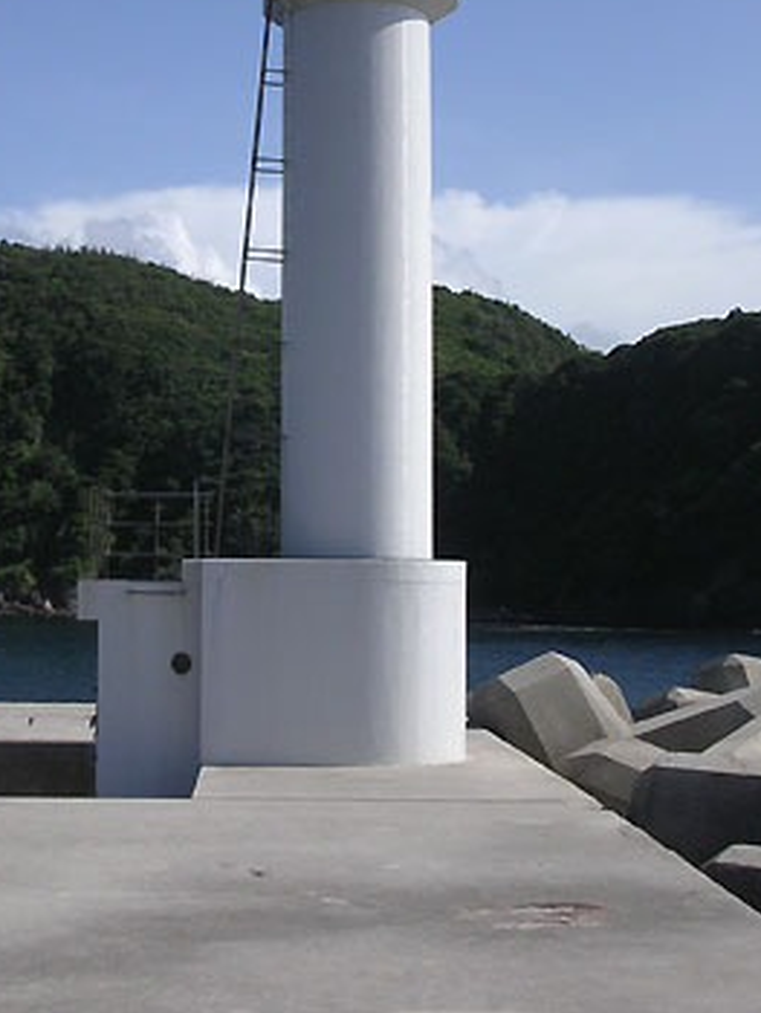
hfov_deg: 23.3
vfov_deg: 30.6
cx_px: 295
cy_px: 373
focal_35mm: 63
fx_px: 1844
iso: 100
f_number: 6.1
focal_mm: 7.1
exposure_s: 1/402
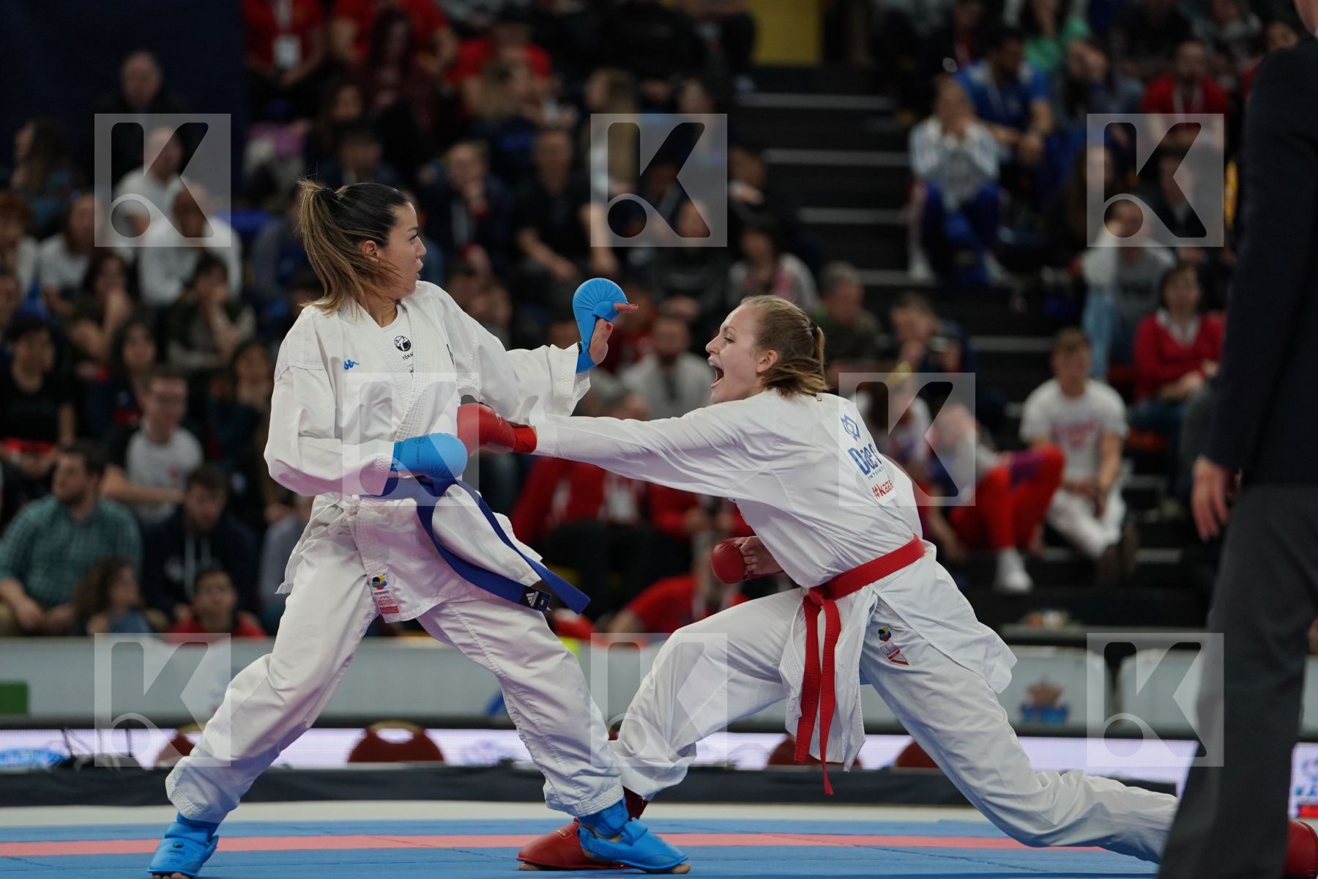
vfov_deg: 7.5
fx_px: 6663
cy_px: 440
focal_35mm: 182
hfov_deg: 11.3
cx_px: 659
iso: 1600
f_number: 2.8
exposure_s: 1/1000
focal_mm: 182
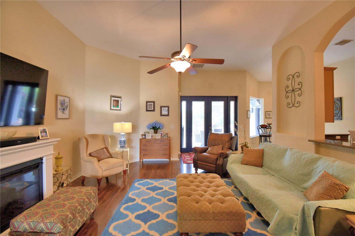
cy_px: 118
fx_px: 148
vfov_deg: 77.3
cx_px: 178
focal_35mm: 15
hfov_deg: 100.4
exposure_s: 1/30
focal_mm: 10
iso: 450
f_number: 4.5
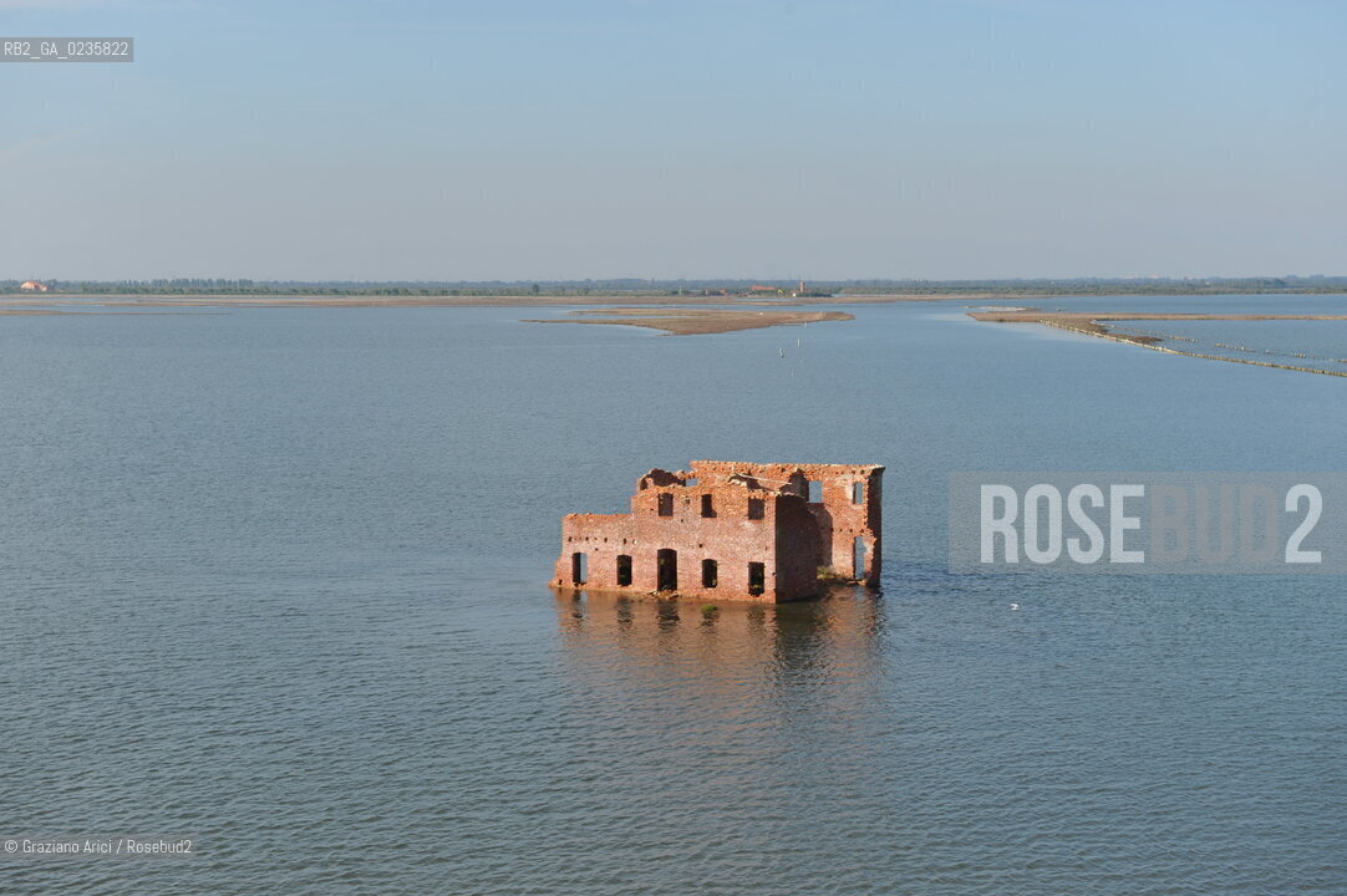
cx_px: 674
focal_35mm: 70
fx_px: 2617
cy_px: 448
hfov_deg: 28.9
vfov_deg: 19.4
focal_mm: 70
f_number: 7.1
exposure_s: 1/1250
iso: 500
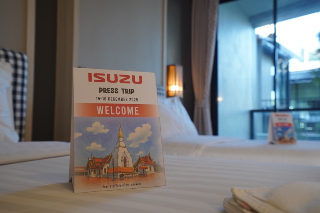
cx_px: 160
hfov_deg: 55.8
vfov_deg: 38.9
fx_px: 302
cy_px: 106
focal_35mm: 34
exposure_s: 1/125
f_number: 5.6
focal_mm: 34
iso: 1600
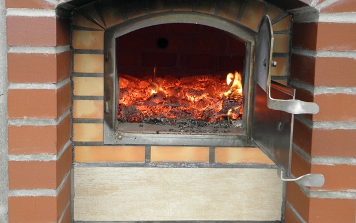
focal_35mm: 58
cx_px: 179
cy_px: 108
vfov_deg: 22.4
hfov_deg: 35.1
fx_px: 563
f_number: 4.1
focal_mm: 9.7
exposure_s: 1/50
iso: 160
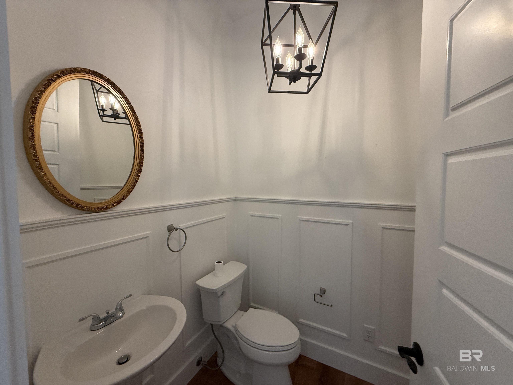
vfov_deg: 85.7
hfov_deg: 102.1
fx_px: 207
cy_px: 192
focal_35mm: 14
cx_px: 256
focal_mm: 2.22
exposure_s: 1/120
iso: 250
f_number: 2.2
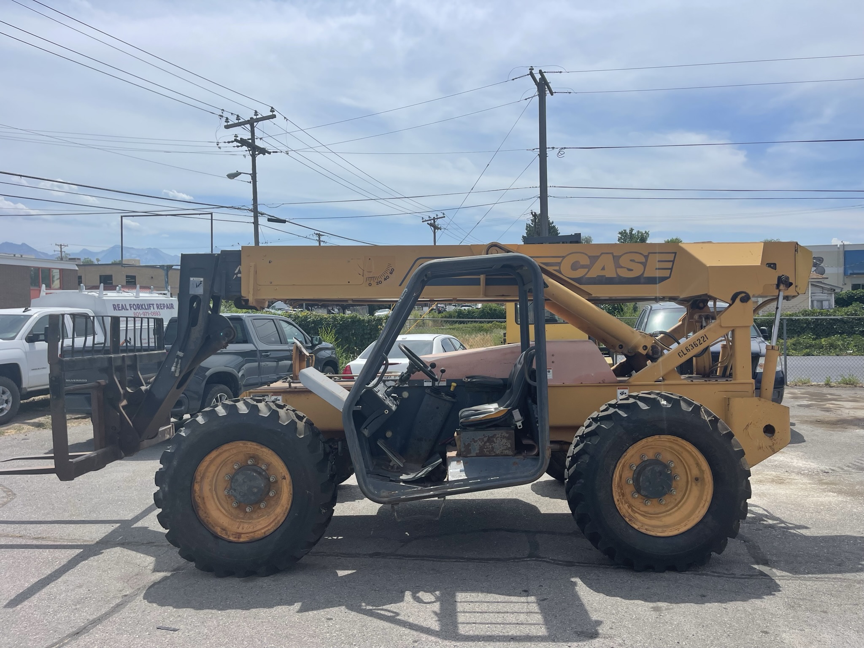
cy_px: 324
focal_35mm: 26
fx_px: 649
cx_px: 432
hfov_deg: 67.3
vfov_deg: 53.1
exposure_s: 1/7407
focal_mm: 5.1
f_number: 1.6
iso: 32
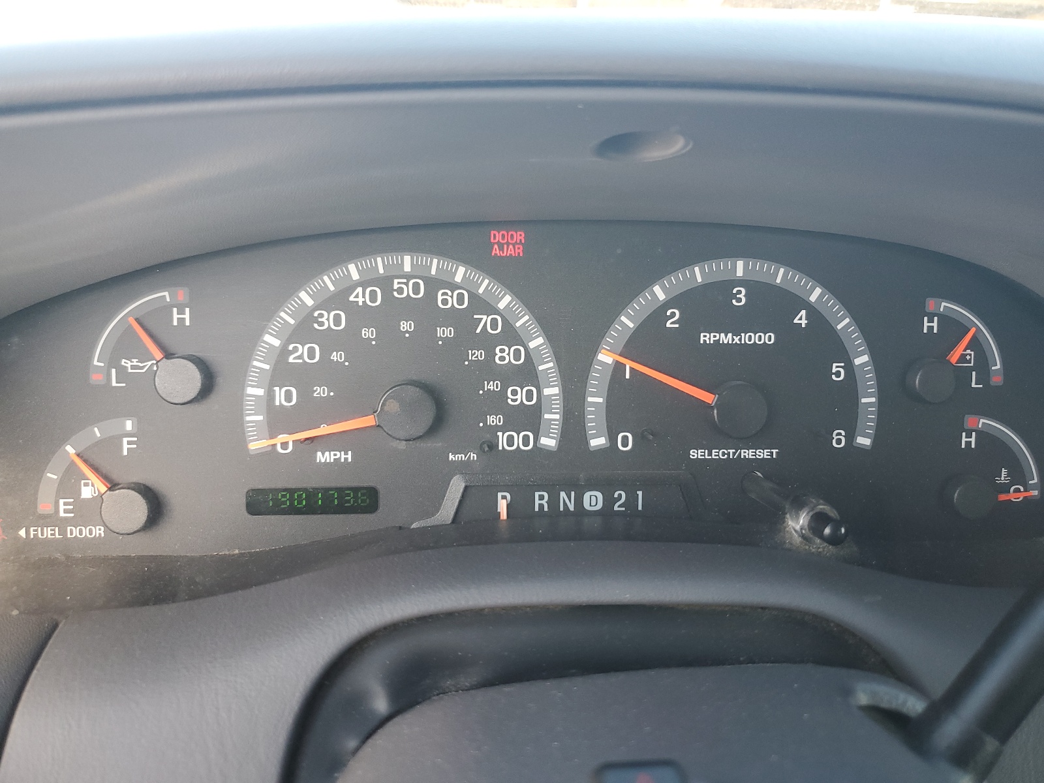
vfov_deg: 53.1
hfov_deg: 67.3
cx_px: 522
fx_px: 784
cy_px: 392
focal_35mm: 26
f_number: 1.5
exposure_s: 1/120
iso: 68
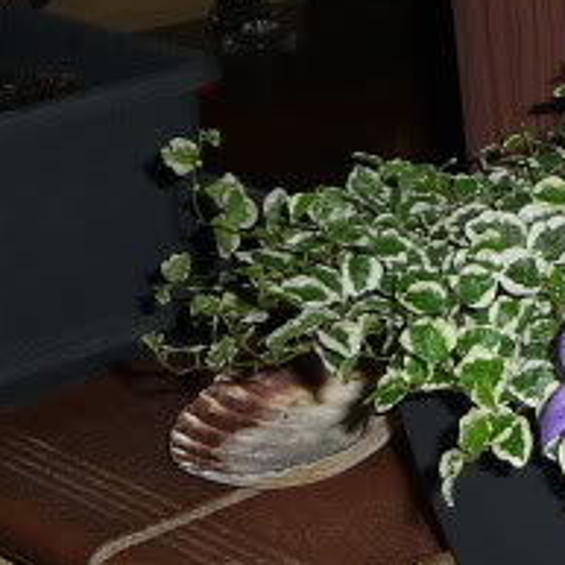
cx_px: 928
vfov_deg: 13.8
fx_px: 2327
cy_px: 383
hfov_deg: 12.9
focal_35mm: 126
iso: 100
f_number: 3.5
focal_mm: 5.3
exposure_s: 1/30
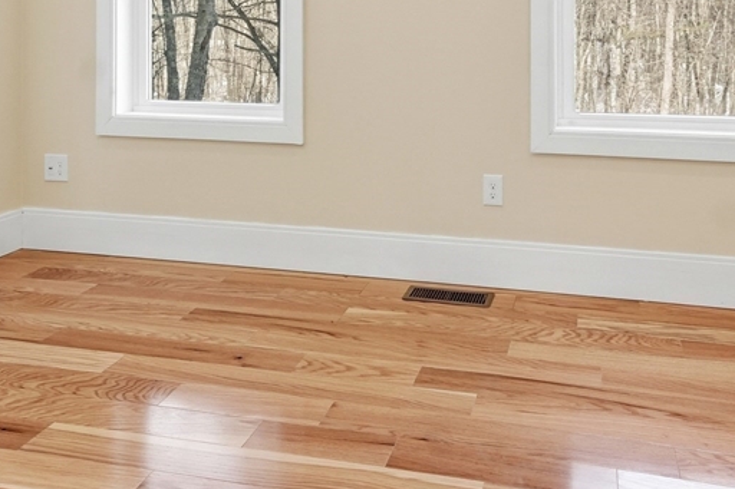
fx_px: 673
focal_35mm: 33
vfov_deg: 36.7
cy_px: 25
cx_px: 418
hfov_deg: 57.0
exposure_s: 1/1250
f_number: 7.1
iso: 800
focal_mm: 11
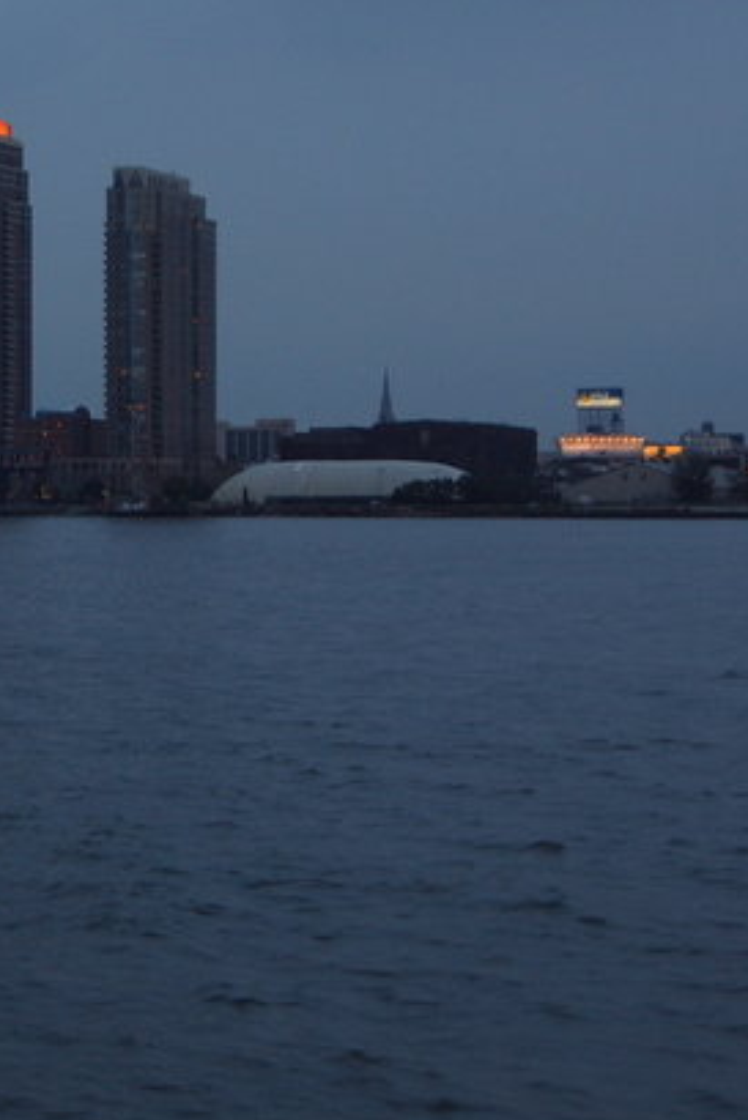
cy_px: 476
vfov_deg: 16.8
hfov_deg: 11.1
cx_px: -74
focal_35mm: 122
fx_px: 3799
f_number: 4
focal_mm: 12.6
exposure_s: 1/15
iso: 50
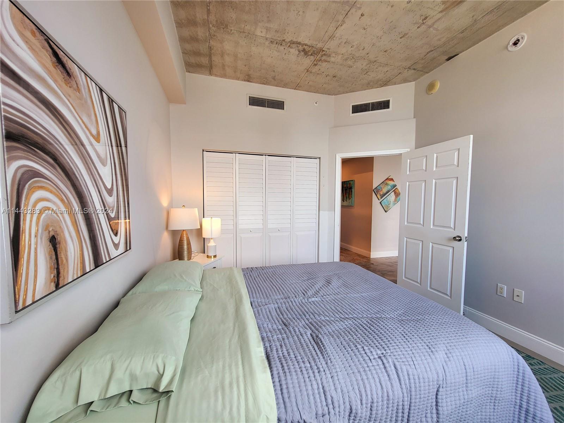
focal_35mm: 13
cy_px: 212
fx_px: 212
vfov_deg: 89.9
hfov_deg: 106.2
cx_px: 282
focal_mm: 1.74
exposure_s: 1/60.2
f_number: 2.2
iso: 50
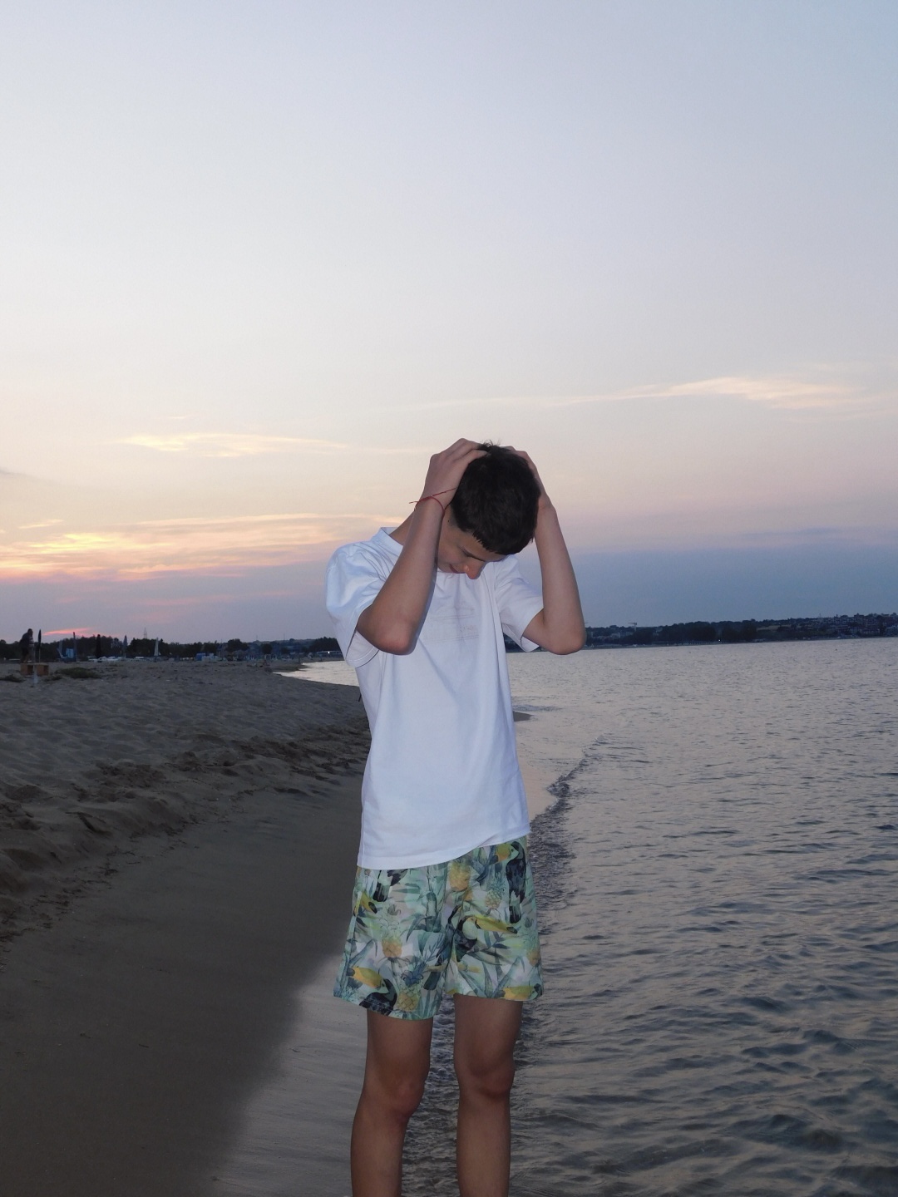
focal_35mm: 36
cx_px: 449
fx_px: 1245
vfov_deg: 51.4
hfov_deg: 39.7
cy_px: 598
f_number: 3.5
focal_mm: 6.3
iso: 125
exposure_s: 1/160
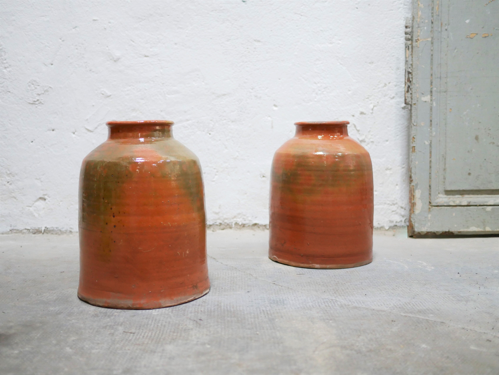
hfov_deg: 46.8
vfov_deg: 36.0
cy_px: 188
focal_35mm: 40
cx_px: 250
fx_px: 577
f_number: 1.7
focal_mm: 20
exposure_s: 1/60
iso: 1600
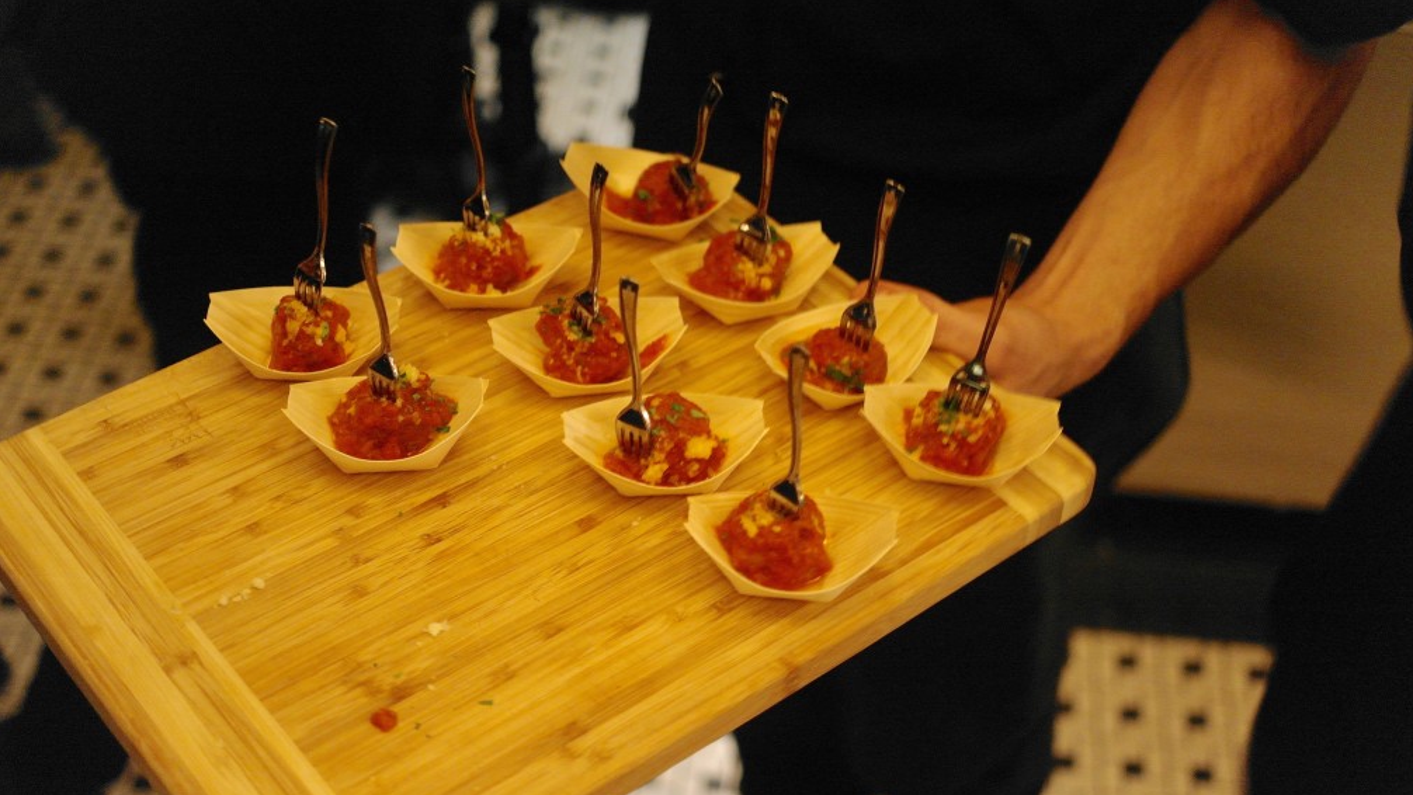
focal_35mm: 49
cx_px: 695
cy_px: 449
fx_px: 1836
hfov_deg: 42.1
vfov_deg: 24.4
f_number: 2
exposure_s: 1/15
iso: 800
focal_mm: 30
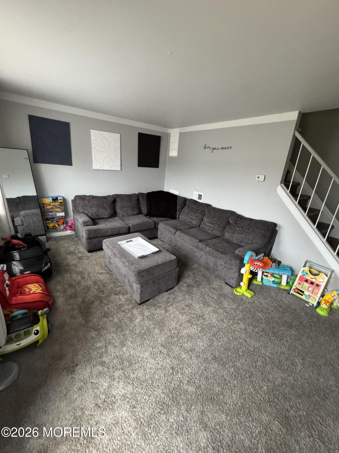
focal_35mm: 14
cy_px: 226
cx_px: 170
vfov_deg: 102.1
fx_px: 183
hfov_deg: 85.7
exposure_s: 1/60
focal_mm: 2.22
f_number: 2.2
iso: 1000
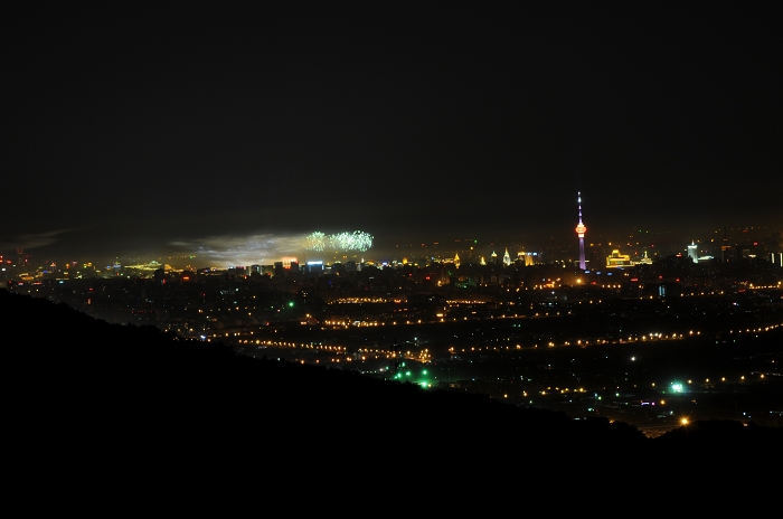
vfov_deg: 10.7
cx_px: 392
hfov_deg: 16.1
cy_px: 260
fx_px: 2768
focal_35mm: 128
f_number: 13
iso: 200
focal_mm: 85
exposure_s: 15
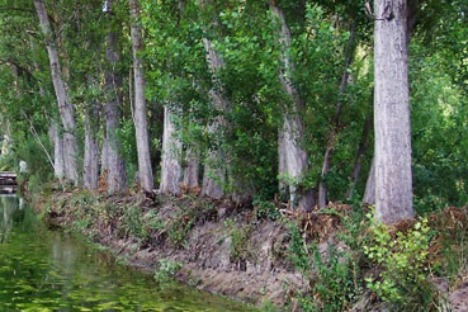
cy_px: 181
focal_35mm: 73
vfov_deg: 18.7
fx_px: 949
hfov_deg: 26.6
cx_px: 30
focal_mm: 8
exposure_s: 1/250
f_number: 2.8
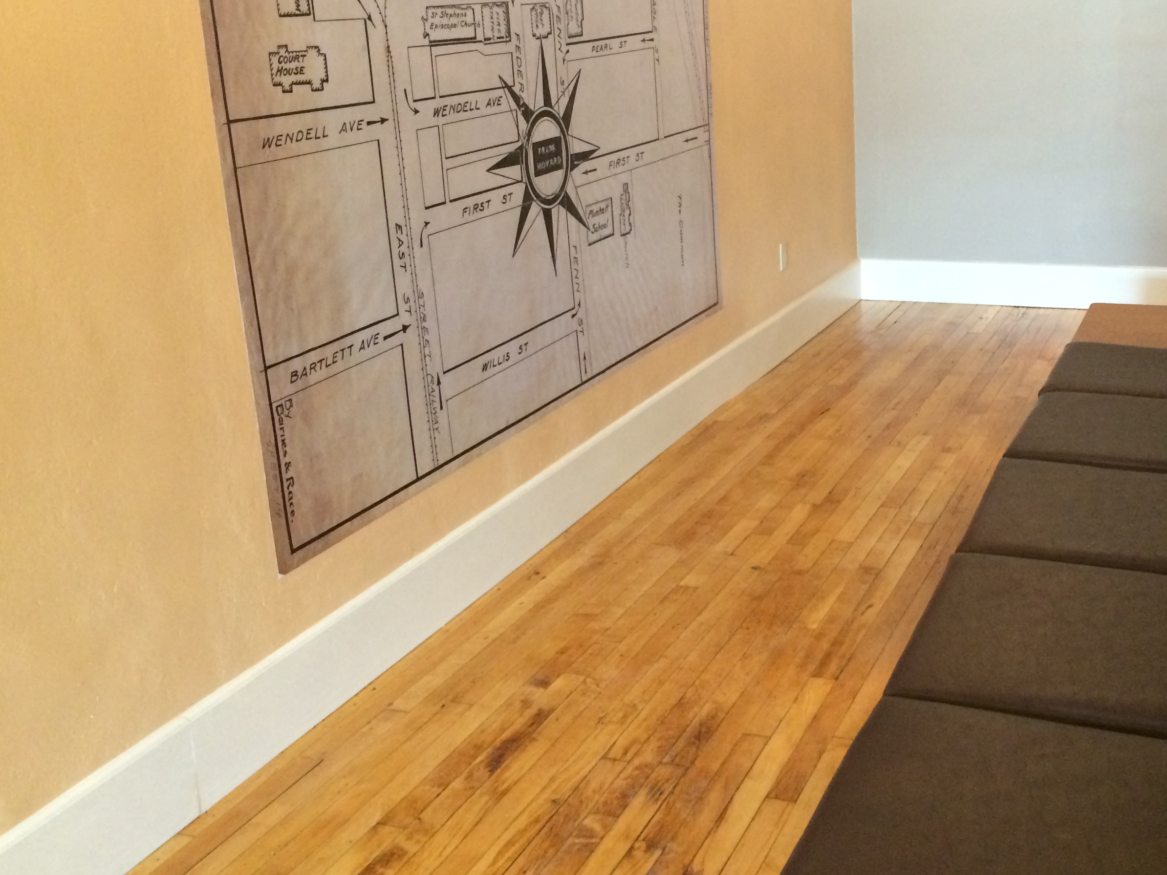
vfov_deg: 35.0
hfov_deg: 45.0
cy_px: 339
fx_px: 1382
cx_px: 788
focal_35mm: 41
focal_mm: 4.12
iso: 320
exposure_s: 1/30
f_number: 2.2
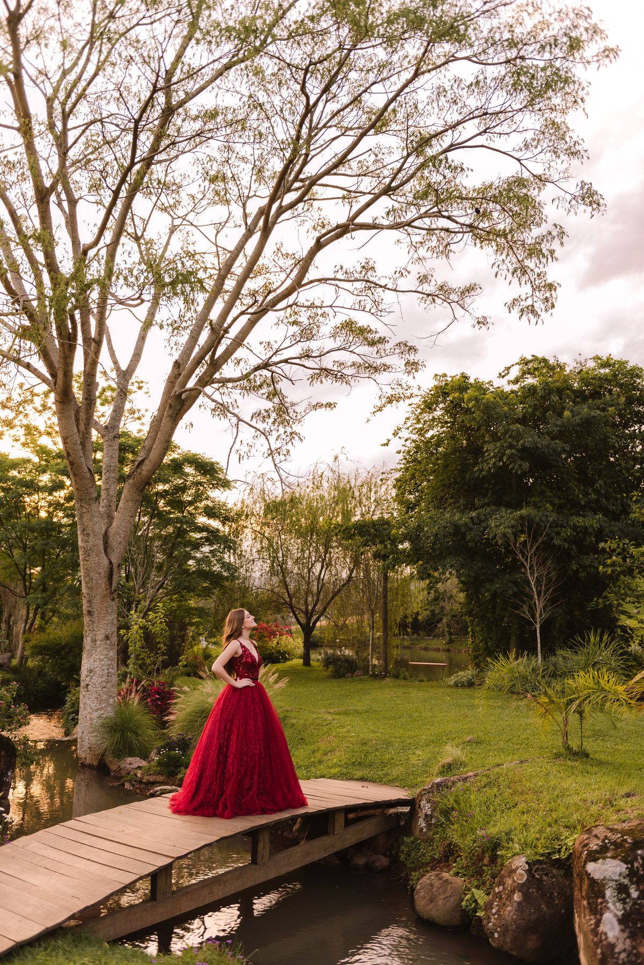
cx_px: 322
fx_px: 831
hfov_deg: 42.4
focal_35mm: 31
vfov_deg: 60.3
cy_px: 482
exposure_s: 1/100
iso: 100
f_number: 2.8
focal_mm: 31
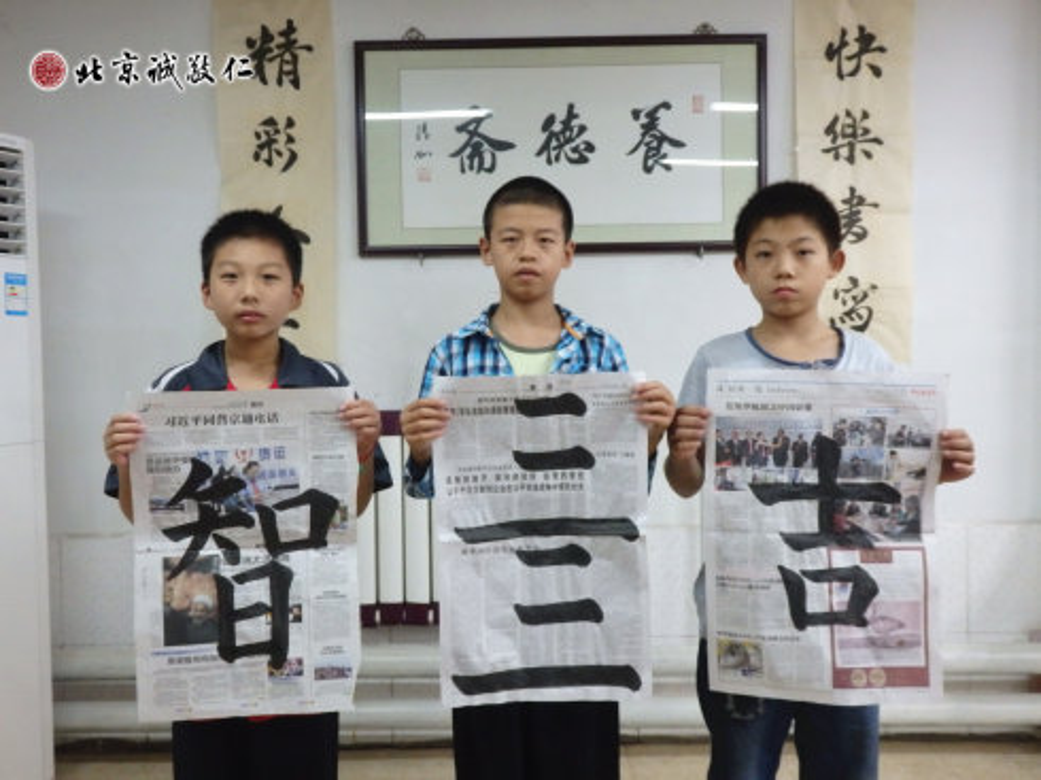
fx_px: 992
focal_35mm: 33
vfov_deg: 42.9
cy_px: 390
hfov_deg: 55.4
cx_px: 520
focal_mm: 6
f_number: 3.4
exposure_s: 1/60
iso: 640
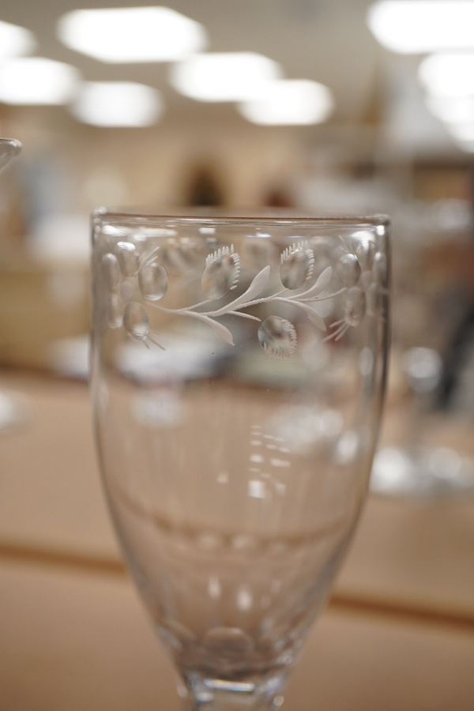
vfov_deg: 43.6
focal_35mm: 45
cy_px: 356
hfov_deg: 29.9
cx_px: 237
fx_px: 889
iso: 1250
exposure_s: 1/125
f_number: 8
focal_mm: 30
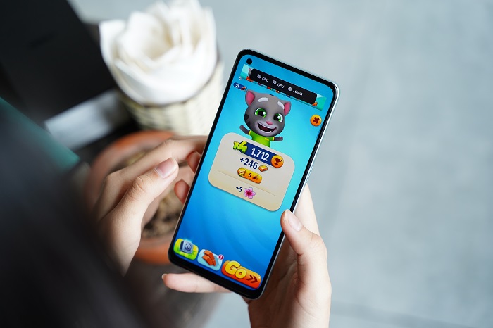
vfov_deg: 18.2
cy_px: 164
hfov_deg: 27.0
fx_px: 1027
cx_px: 246
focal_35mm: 75
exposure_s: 1/250
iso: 640
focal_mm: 75
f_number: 3.5
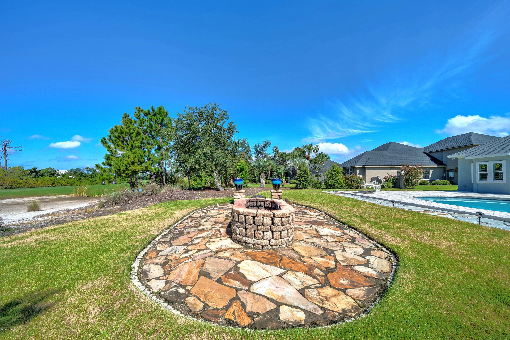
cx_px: 255
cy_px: 170
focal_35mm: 12
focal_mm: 12
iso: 100
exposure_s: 1/125
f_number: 8
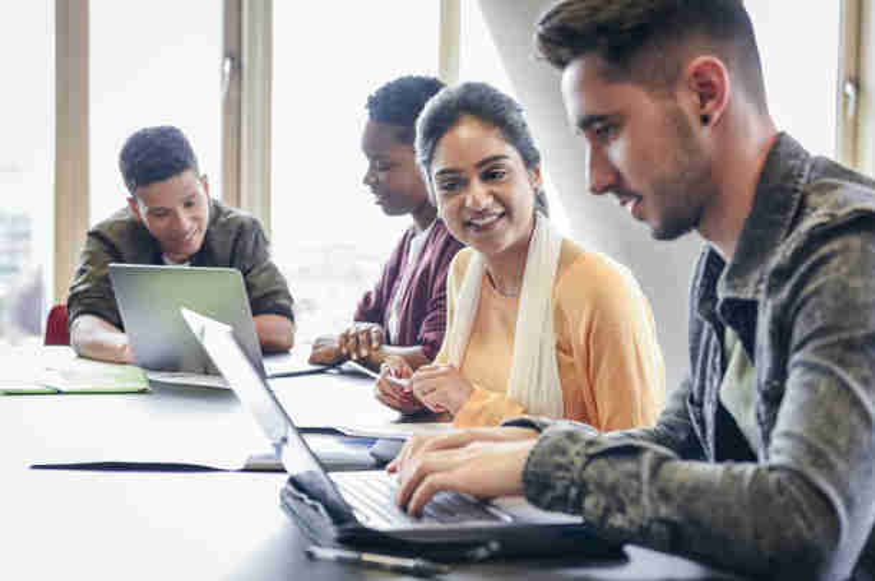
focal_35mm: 70
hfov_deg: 28.9
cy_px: 290
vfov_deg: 19.4
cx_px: 438
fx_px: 1699
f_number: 5
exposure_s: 1/100
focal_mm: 70
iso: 400
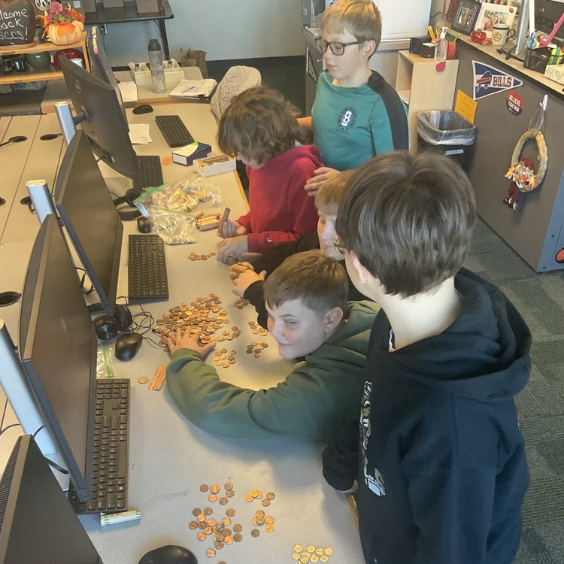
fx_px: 645
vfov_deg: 46.7
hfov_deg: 47.2
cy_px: 359
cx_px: 284
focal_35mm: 35
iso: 125
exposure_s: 1/60
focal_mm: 3
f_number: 1.8
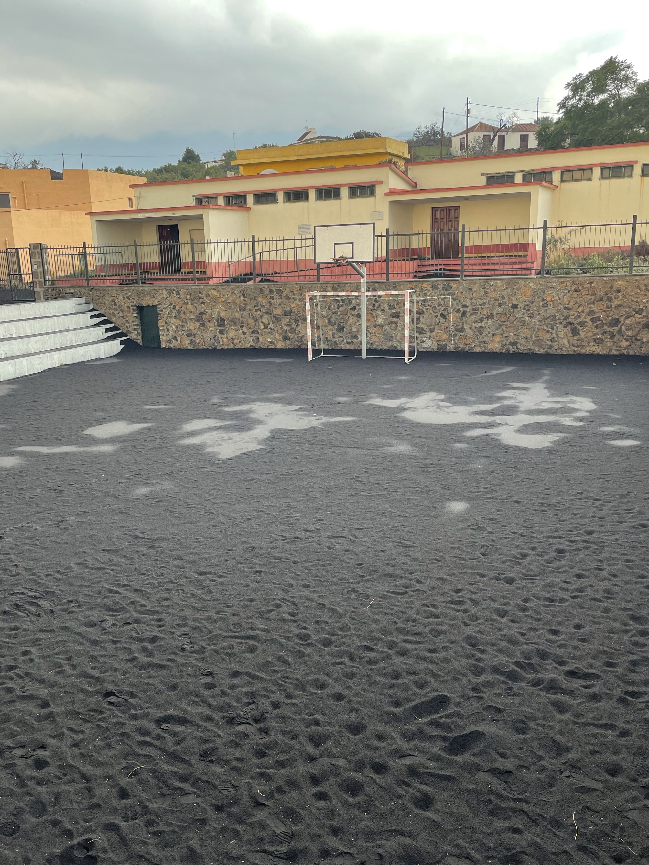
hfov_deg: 45.3
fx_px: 775
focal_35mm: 31
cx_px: 279
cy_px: 458
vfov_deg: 58.3
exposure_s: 1/121
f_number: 1.6
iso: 32
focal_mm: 4.2
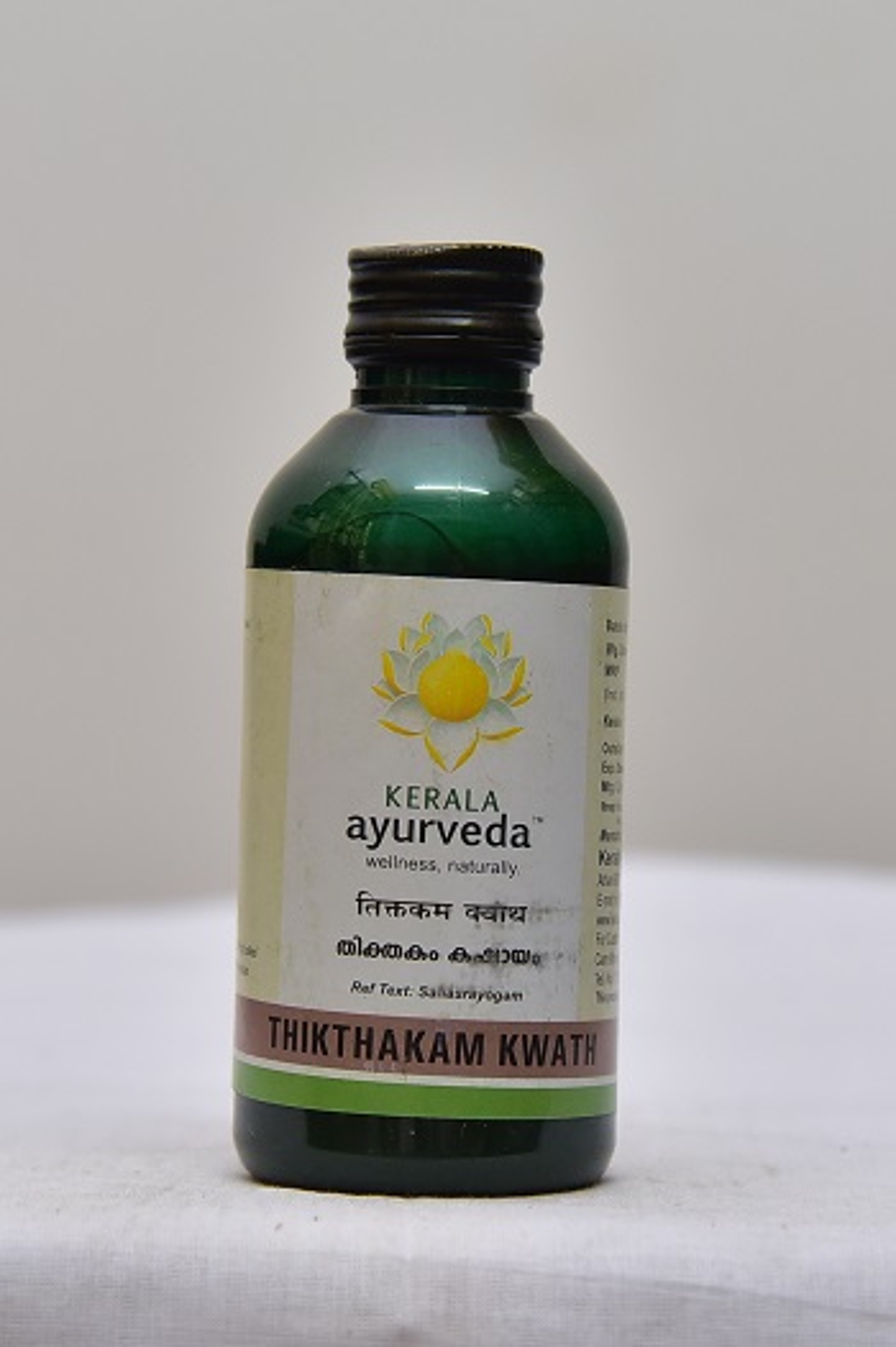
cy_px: 674
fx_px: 2803
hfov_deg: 18.2
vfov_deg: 27.0
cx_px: 448
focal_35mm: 75
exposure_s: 1/125
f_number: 4.5
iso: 1600
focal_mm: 75
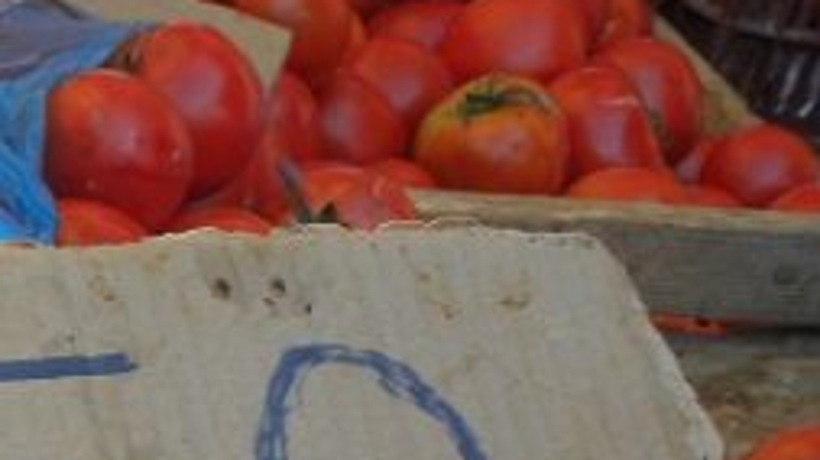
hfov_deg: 12.1
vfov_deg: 6.9
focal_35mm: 172
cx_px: -311
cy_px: 768
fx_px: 3738
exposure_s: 1/132
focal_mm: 9.2
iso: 64
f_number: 3.5
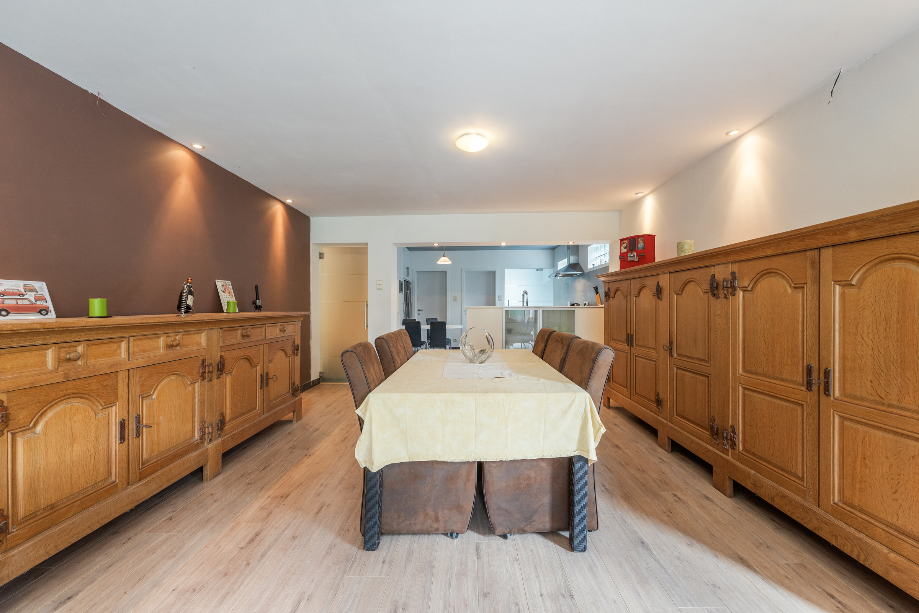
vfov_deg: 81.3
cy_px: 306
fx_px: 357
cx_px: 460
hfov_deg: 104.2
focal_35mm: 14
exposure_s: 1/3
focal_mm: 14
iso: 250
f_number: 8
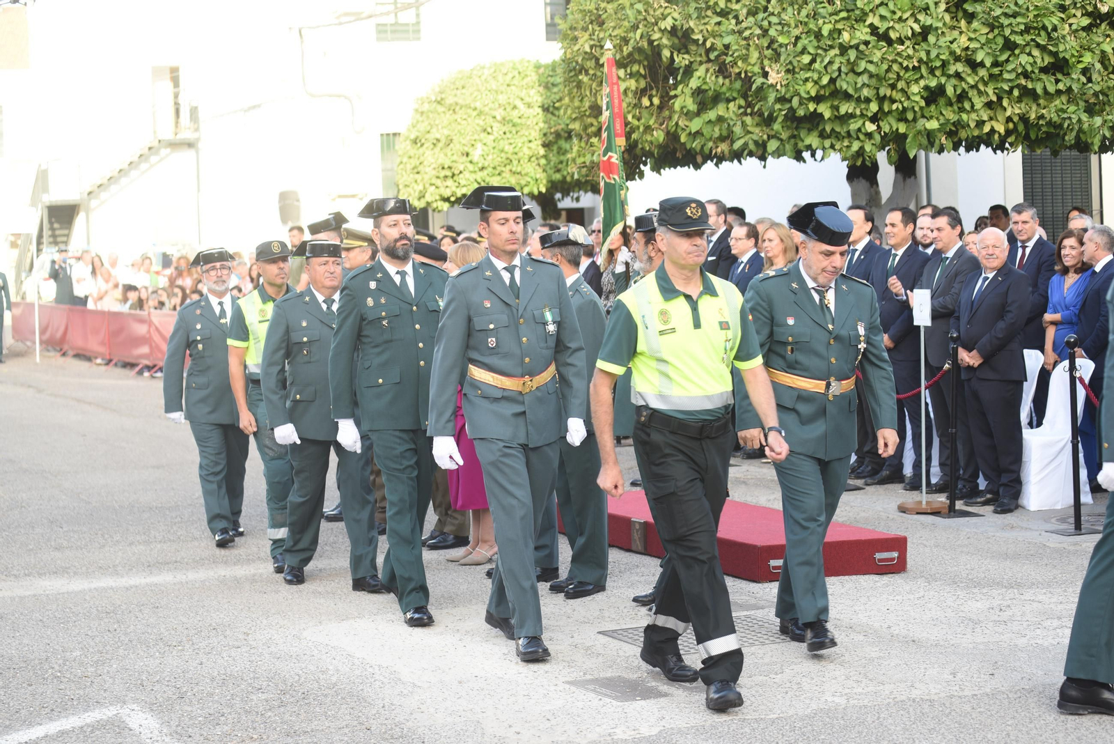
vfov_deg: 17.5
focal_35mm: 78
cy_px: 372
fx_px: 2414
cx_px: 557
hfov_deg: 26.0
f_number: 4
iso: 220
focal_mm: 78
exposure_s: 1/160
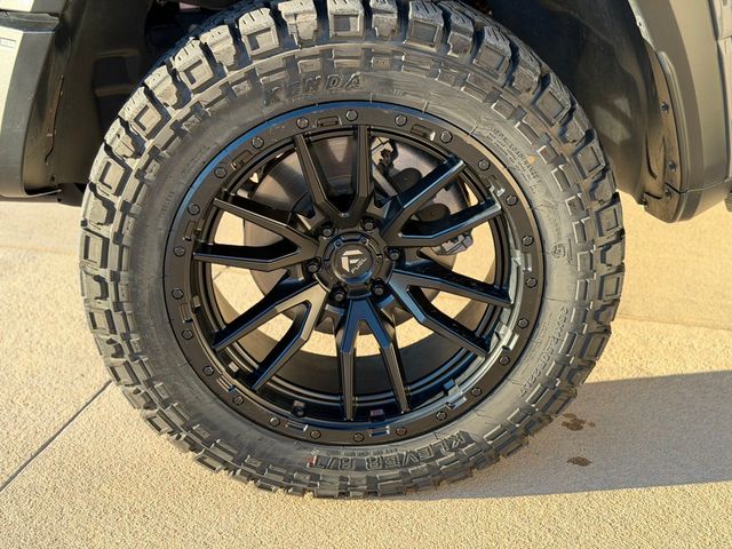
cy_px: 274
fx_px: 1015
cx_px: 366
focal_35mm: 48
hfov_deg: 39.7
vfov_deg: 30.3
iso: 80
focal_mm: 6.76
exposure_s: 1/312
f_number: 1.78
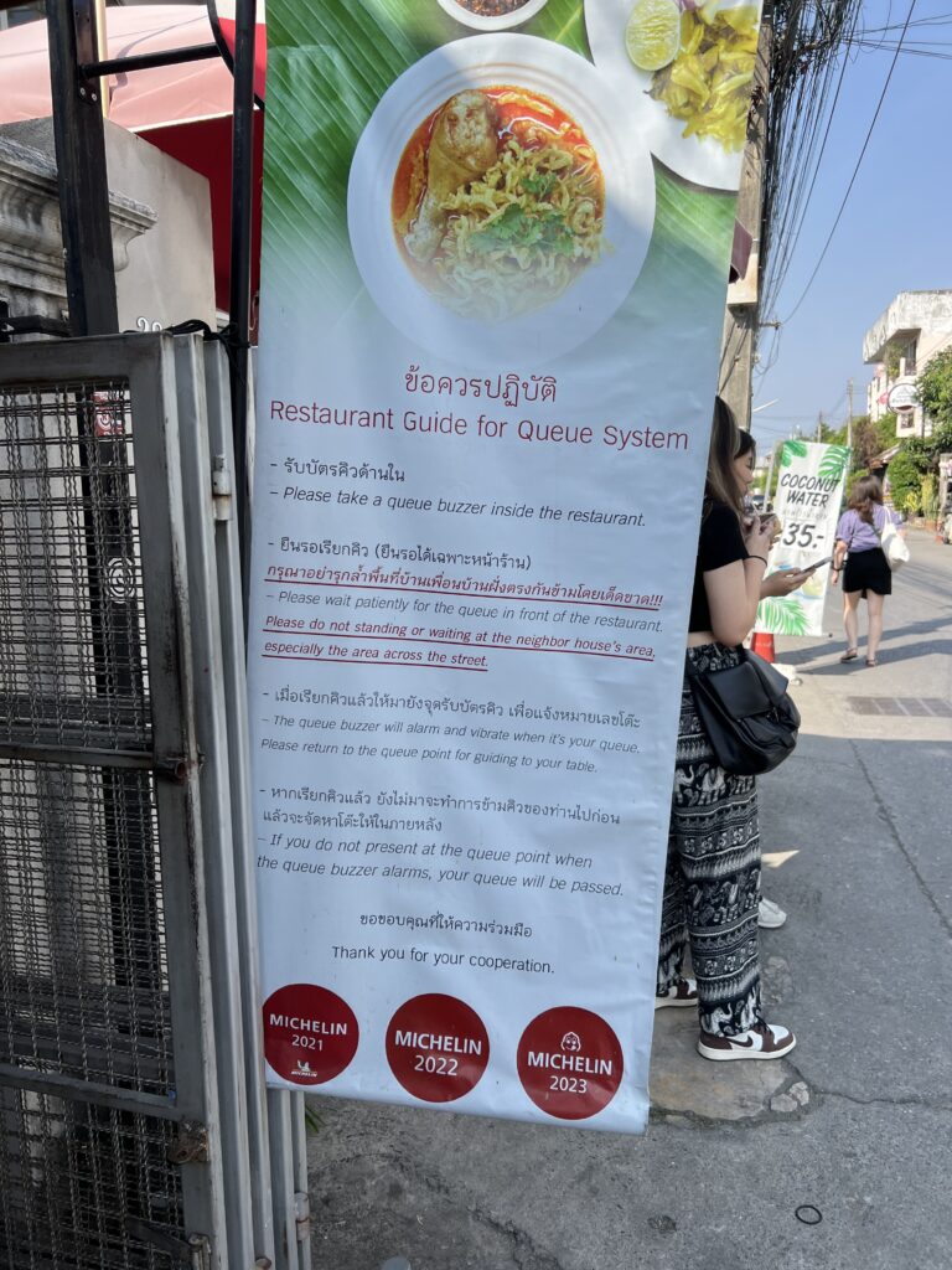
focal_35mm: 26
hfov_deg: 53.1
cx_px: 476
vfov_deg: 67.3
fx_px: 953
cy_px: 635
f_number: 1.5
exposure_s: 1/1553
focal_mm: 5.7
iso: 50
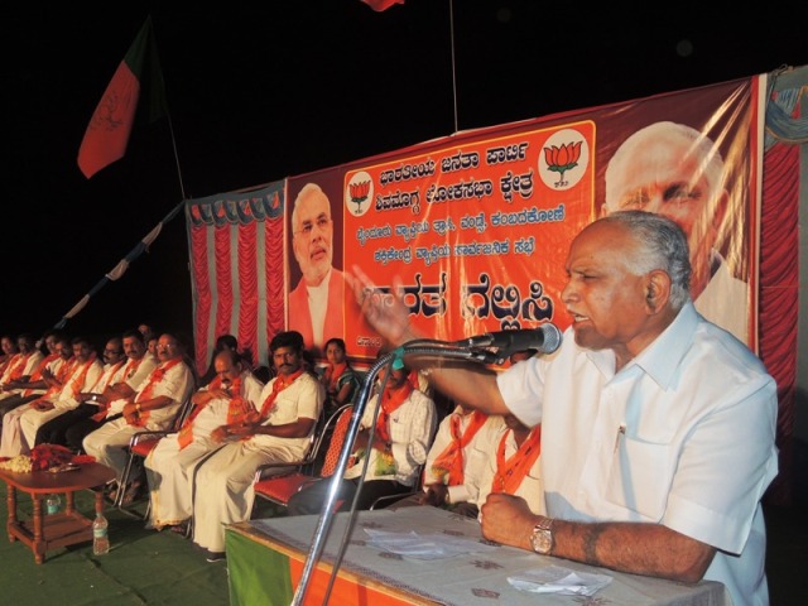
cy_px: 303
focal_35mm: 30
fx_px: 700
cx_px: 404
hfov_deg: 60.0
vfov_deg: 46.8
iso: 200
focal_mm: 5.3
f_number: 3.1
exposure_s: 1/30
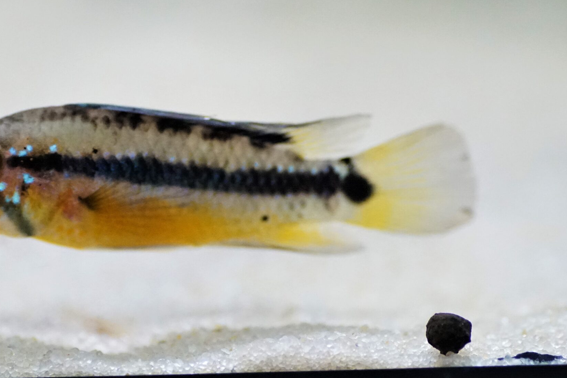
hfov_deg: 9.8
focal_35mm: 209
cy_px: 153
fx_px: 3292
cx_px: 171
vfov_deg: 6.6
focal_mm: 90
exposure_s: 1/500
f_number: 2.8
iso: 6400
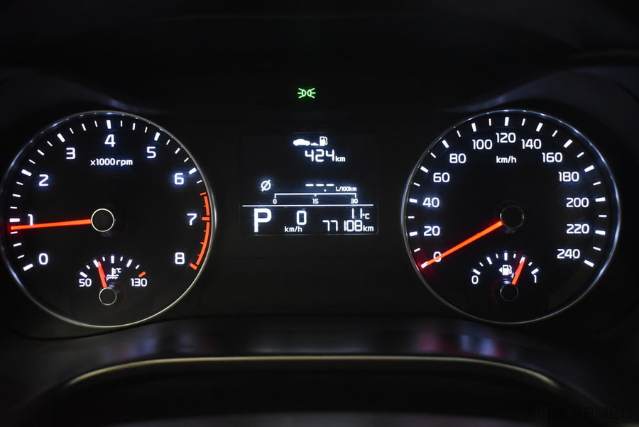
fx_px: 800
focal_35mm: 45
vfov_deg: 29.9
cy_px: 214
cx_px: 320
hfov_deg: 43.6
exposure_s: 1/50
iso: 3600
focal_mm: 30
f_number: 4.2
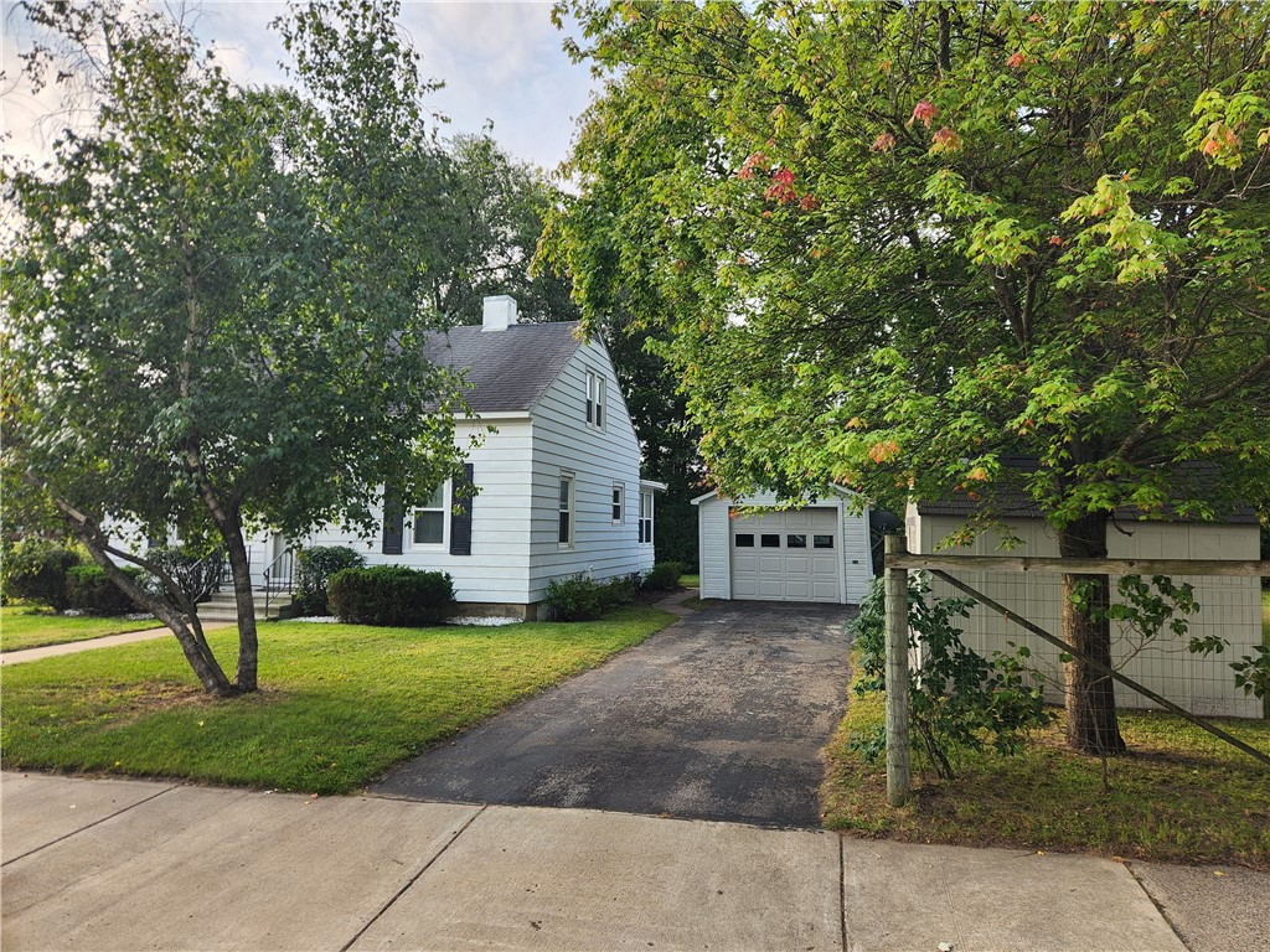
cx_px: 635
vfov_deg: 58.9
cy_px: 476
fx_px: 844
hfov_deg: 73.9
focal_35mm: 23
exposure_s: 1/406
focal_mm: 5.4
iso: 20
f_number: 1.8
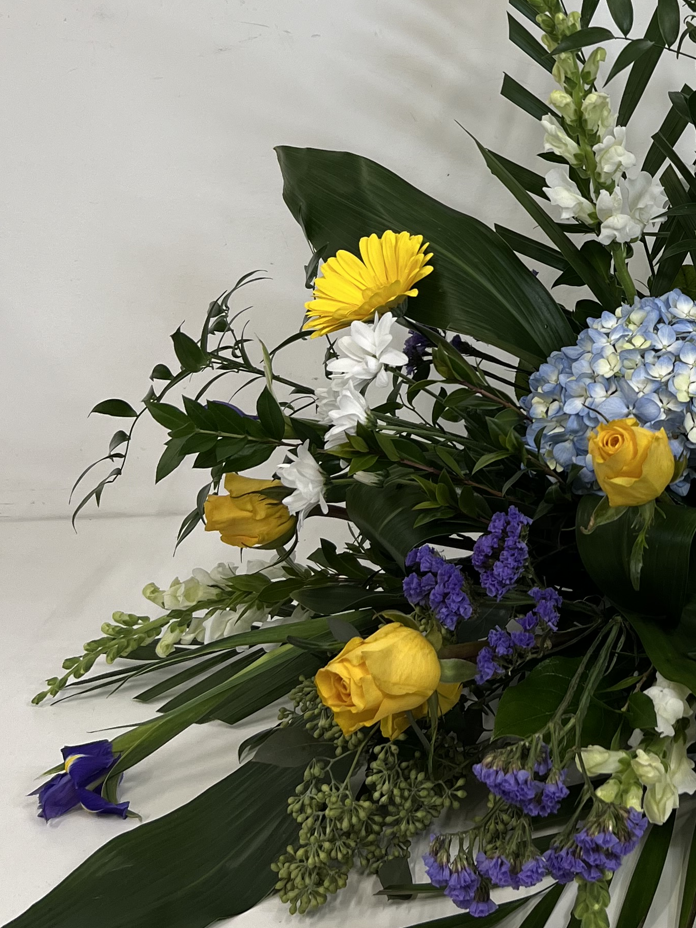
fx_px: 1554
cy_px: 218
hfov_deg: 23.9
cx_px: 733
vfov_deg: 32.5
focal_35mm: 58
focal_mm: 5.7
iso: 100
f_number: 1.5
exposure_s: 1/120
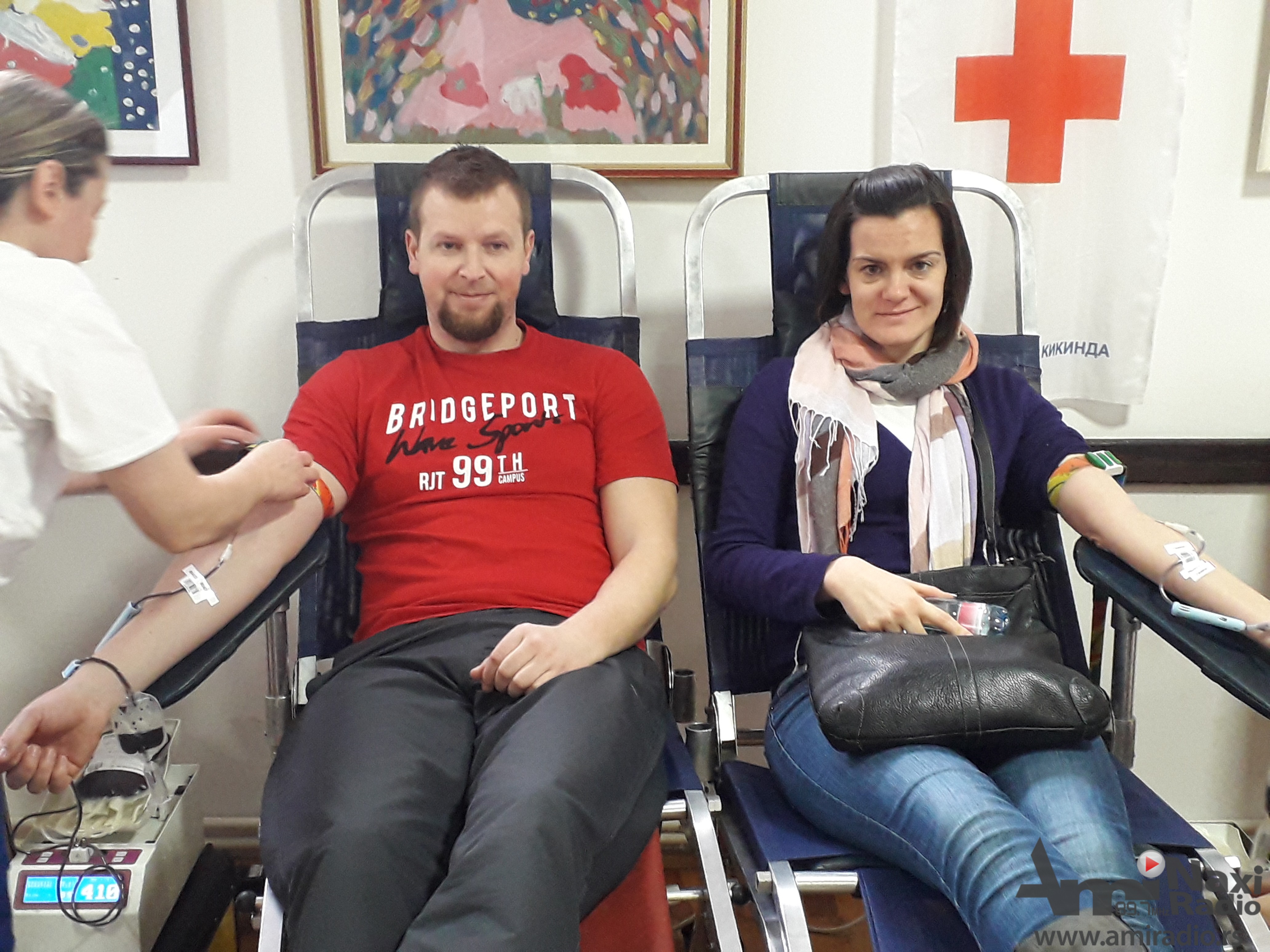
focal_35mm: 27
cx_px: 635
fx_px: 991
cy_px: 476
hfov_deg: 65.3
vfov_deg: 51.4
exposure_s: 1/25
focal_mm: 3.6
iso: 250
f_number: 1.9
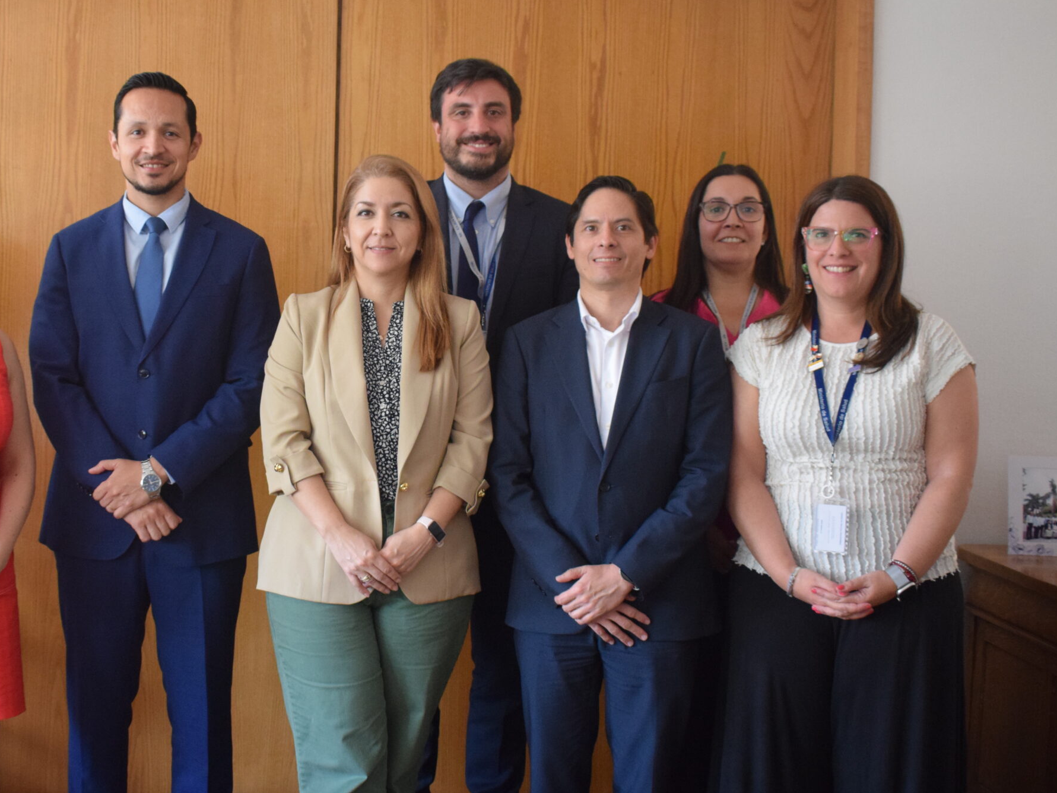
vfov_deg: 30.5
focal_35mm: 48
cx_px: 343
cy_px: 386
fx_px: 1456
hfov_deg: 39.4
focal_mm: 23
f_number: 3.8
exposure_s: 1/60
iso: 2200
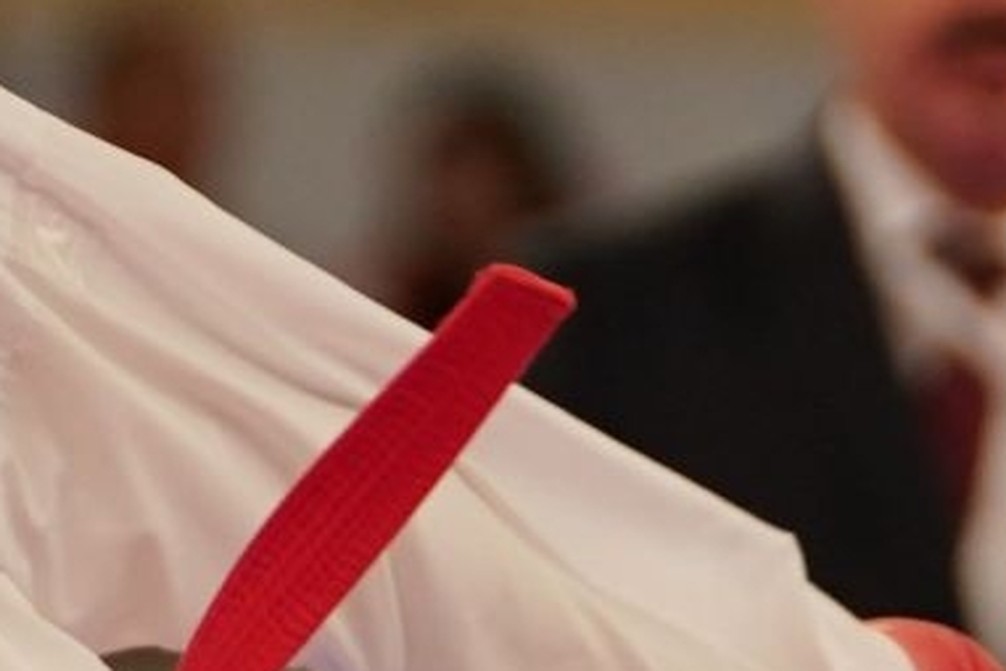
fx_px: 32441
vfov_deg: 1.2
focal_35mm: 1161
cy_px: 370
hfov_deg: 1.8
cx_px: 507
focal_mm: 164
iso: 1600
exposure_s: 1/1000
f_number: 2.8
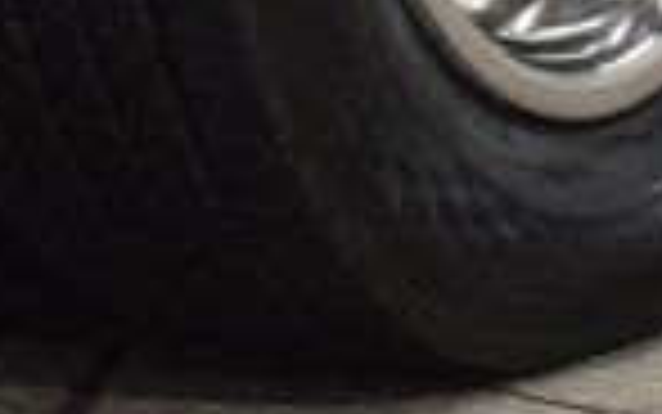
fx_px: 6028
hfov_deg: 6.3
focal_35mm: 334
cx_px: 257
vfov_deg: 3.9
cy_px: -308
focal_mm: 50
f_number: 4.5
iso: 1600
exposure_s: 1/60
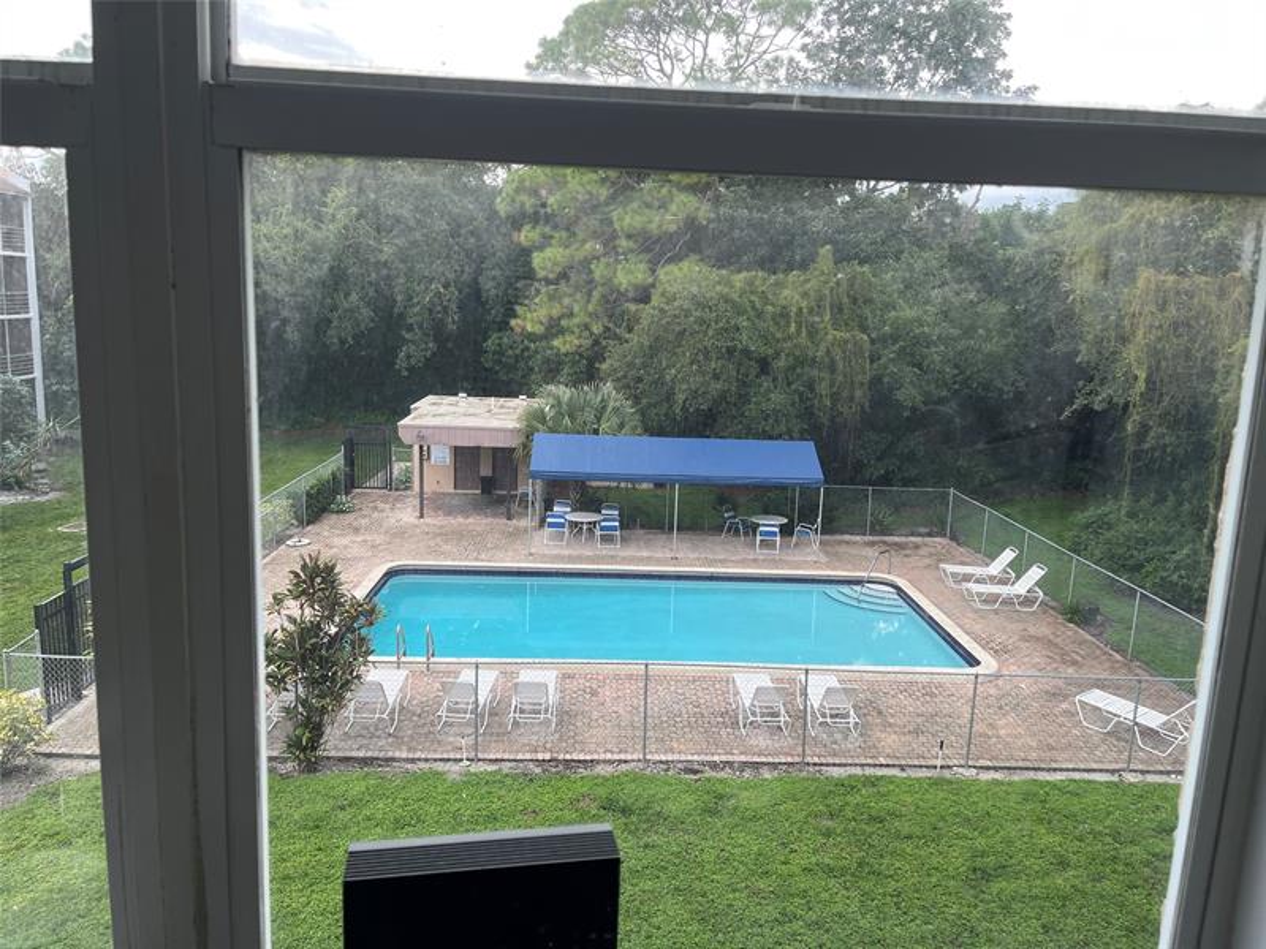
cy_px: 474
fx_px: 951
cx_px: 633
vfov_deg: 53.1
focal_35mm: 26
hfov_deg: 67.3
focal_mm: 5.1
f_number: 1.6
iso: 40
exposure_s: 1/121
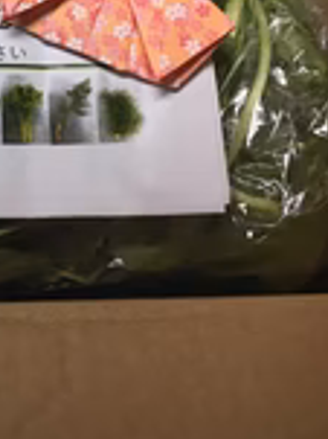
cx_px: -96
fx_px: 974
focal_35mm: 77
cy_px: -44
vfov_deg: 23.8
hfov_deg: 17.9
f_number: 2.2
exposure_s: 1/33
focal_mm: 4.15
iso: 25
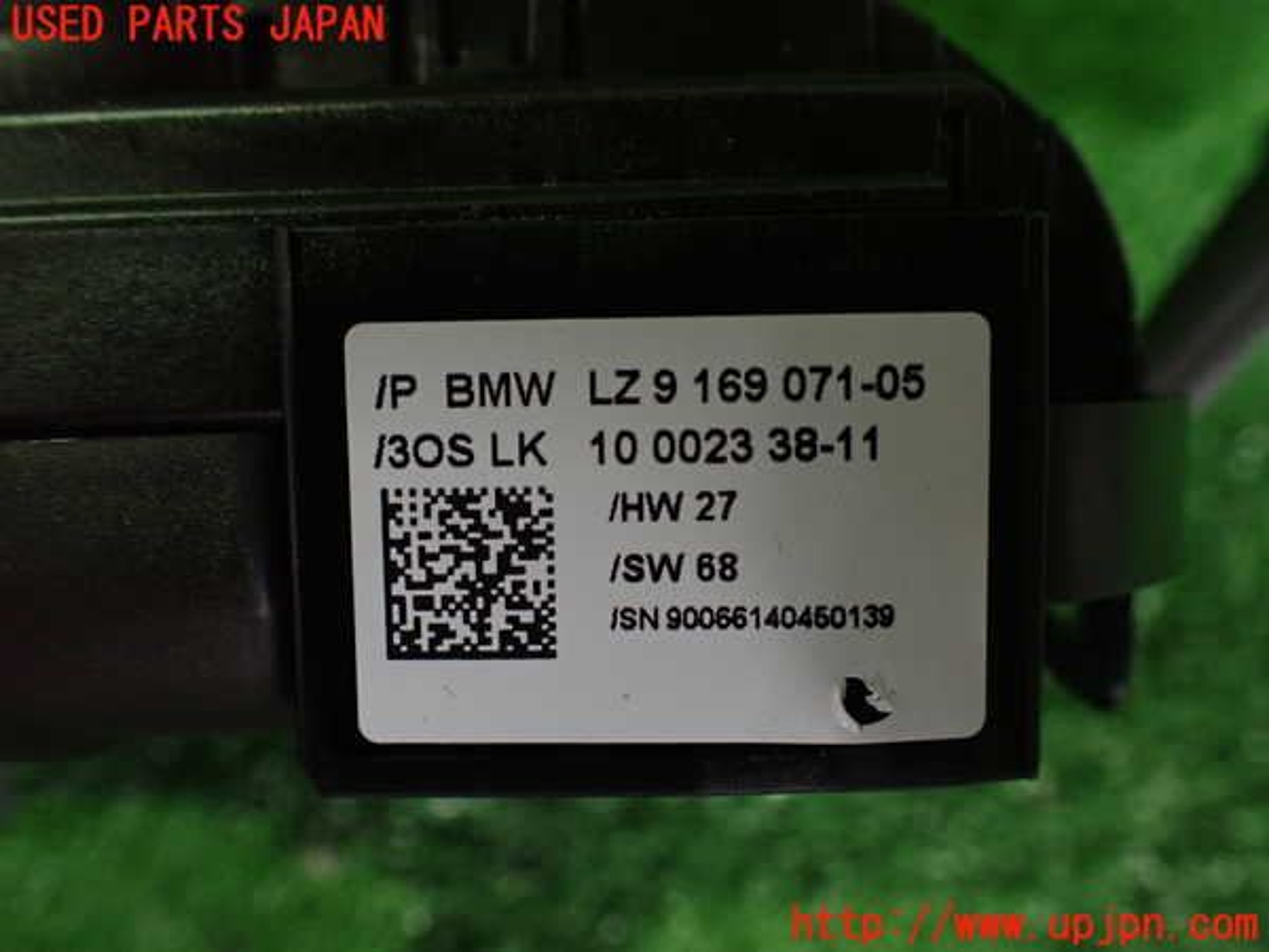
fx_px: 1100
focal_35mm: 30
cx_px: 634
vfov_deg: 46.8
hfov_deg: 60.0
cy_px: 476
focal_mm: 5.4
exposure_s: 1/60
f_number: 2.3
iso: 800
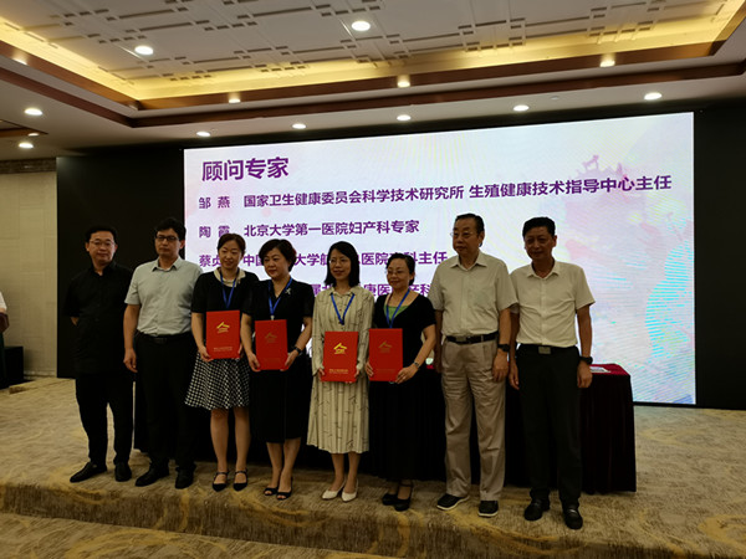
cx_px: 373
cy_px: 280
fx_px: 582
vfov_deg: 51.4
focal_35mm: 27
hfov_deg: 65.3
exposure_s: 1/50
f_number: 1.8
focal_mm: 5.58
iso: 160
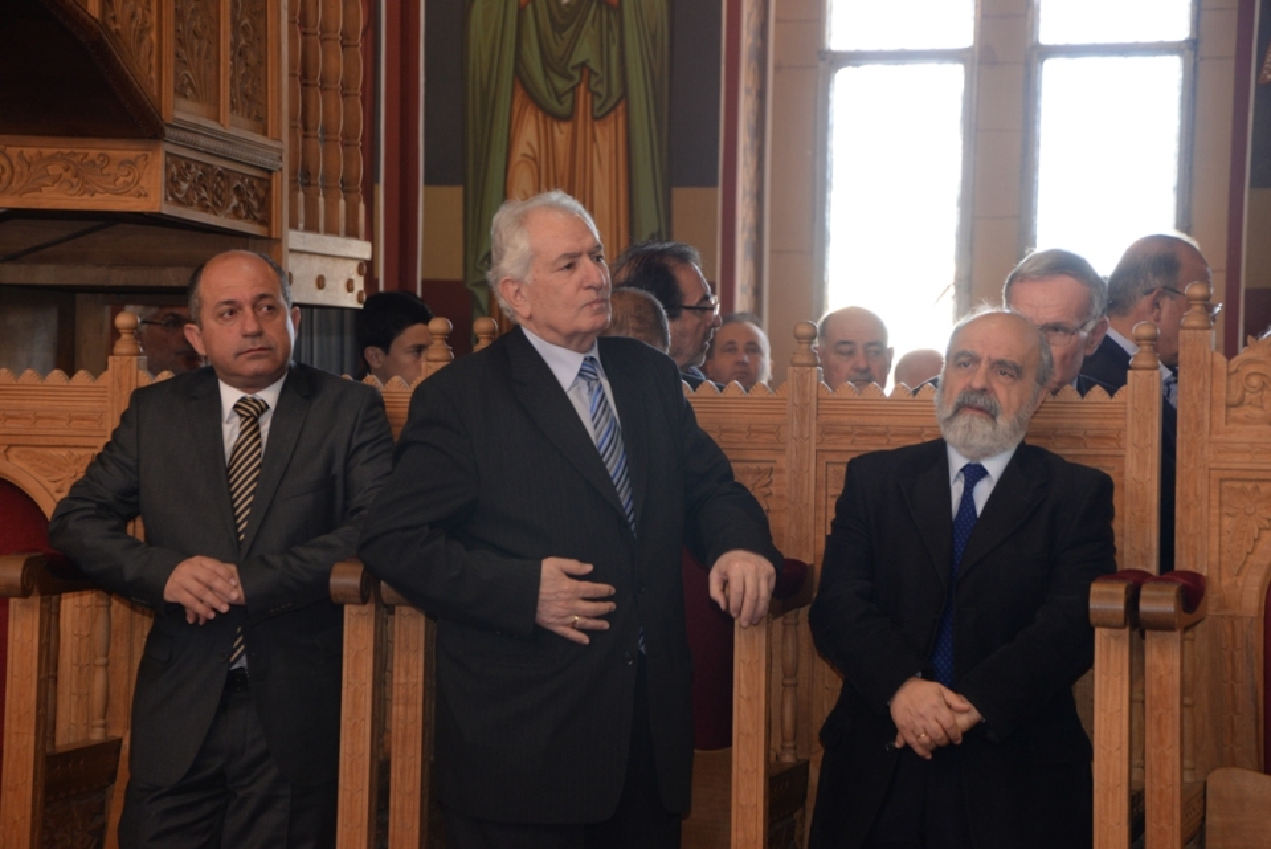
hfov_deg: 18.6
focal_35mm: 110
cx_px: 636
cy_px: 424
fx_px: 3885
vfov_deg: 12.5
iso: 1000
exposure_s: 1/50
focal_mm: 110
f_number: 5.6
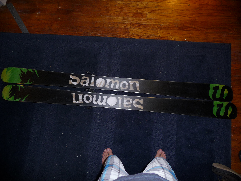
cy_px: 90
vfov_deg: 49.7
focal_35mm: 28
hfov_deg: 63.4
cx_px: 120
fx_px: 195
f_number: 3.3
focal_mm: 4.7
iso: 100
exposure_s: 1/30
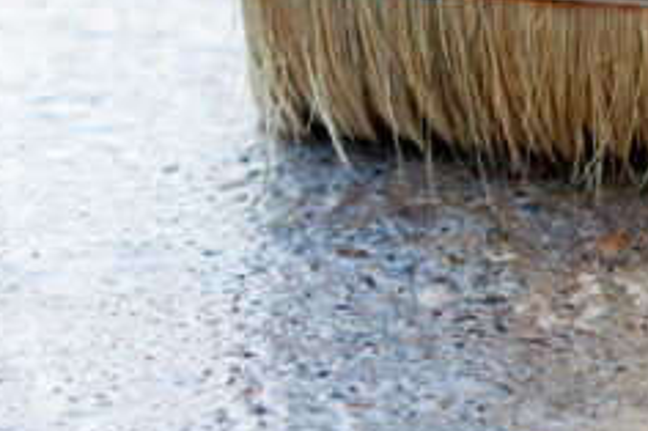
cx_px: 552
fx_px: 3651
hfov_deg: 10.1
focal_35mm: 203
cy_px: 188
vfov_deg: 6.8
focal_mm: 40
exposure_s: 1/90
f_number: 4
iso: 200
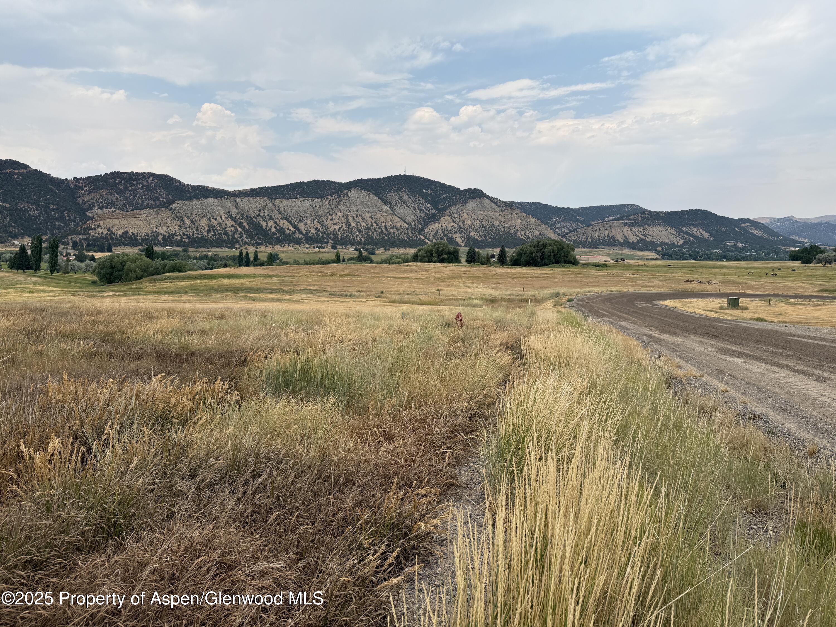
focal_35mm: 24
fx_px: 580
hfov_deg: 71.6
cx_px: 418
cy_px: 314
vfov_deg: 56.8
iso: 80
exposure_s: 1/4405
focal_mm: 6.76
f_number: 1.78
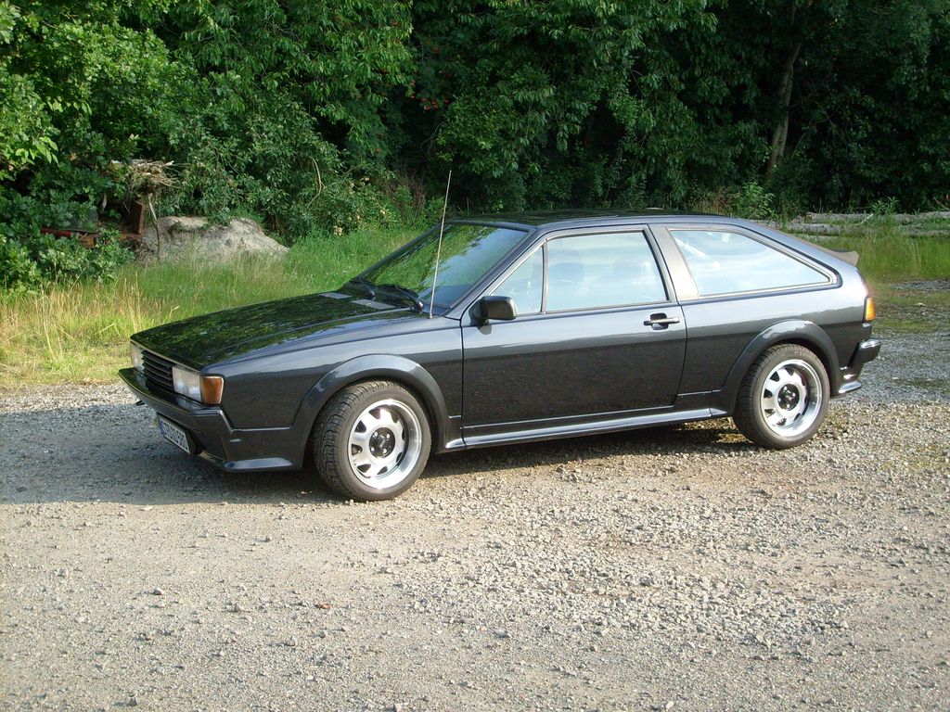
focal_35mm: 52
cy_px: 356
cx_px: 475
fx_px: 1427
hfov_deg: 36.8
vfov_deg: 28.0
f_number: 3.3
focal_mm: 8.7
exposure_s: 1/250
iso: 80
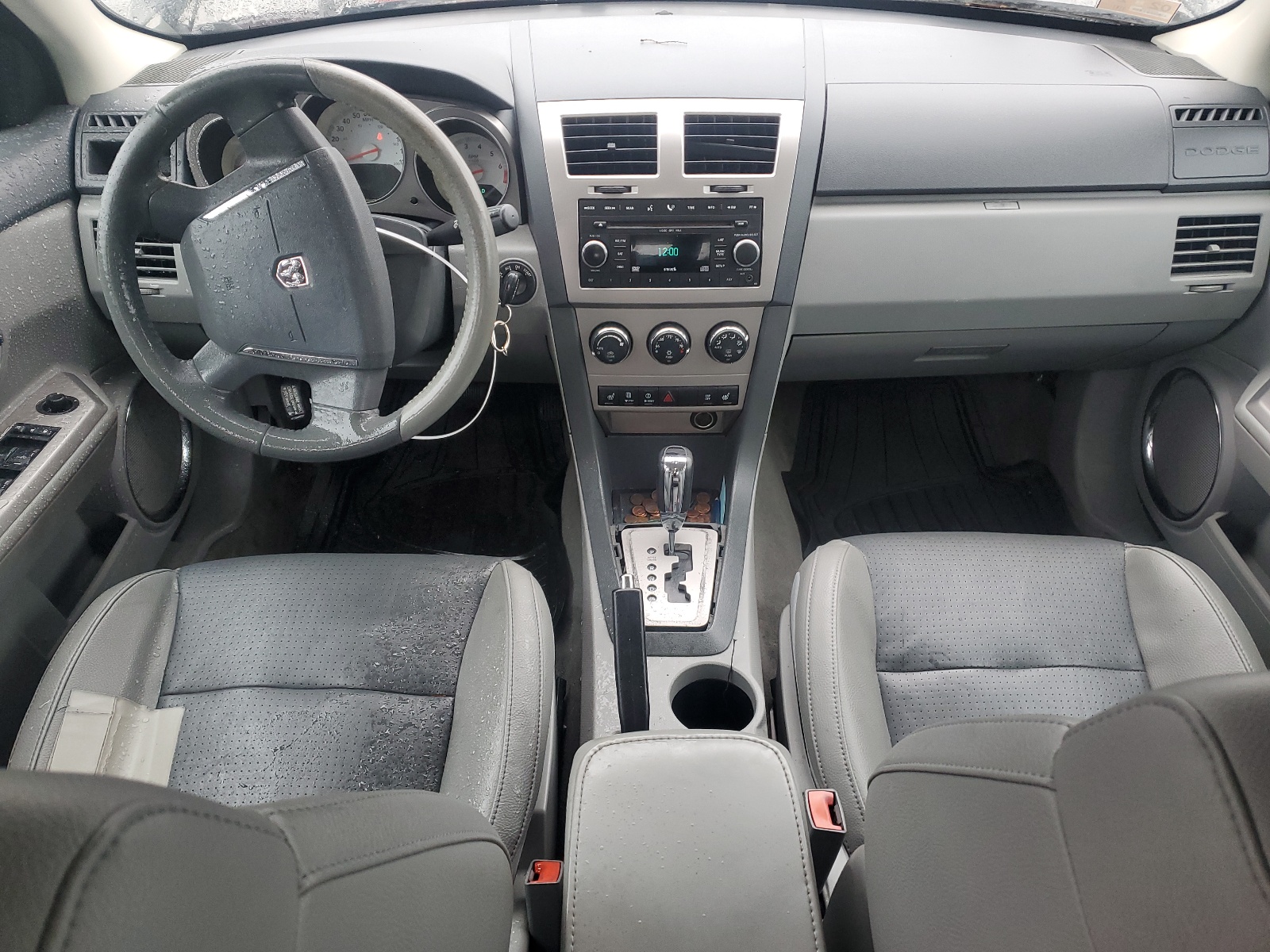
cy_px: 476
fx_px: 954
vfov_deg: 53.1
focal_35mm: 26
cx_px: 635
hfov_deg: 67.3
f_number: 1.5
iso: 79
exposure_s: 1/120
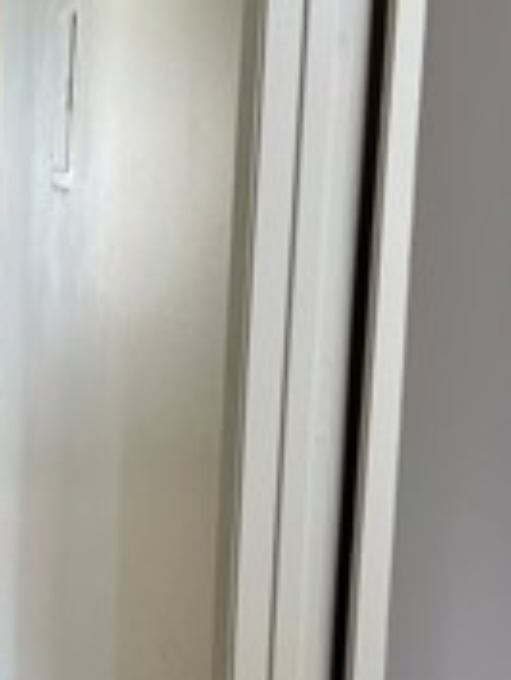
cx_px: -177
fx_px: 1848
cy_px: 522
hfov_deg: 15.0
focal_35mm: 94
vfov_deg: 20.7
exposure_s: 1/120
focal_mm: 5.7
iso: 125
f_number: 1.5
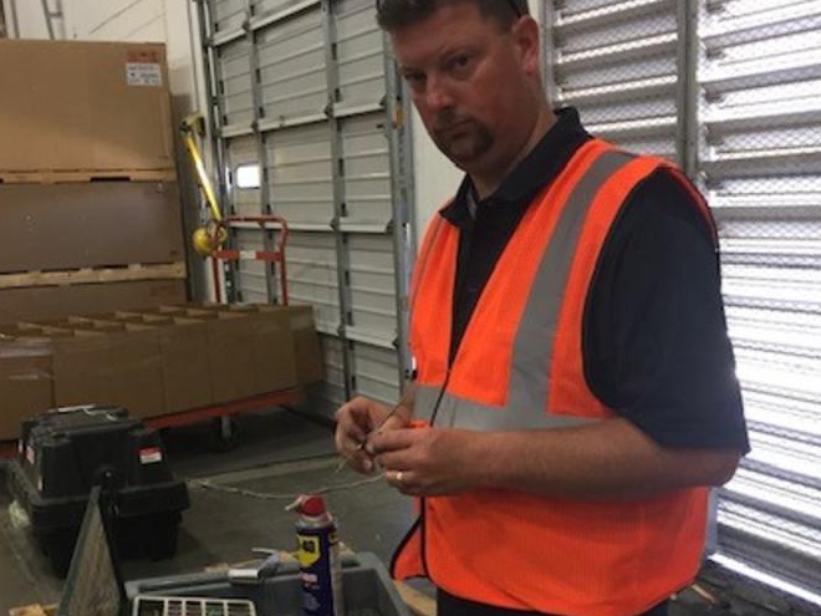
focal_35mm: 45
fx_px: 1067
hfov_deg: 42.1
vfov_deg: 31.7
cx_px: 407
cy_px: 452
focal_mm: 4.15
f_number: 2.2
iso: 100
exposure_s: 1/30
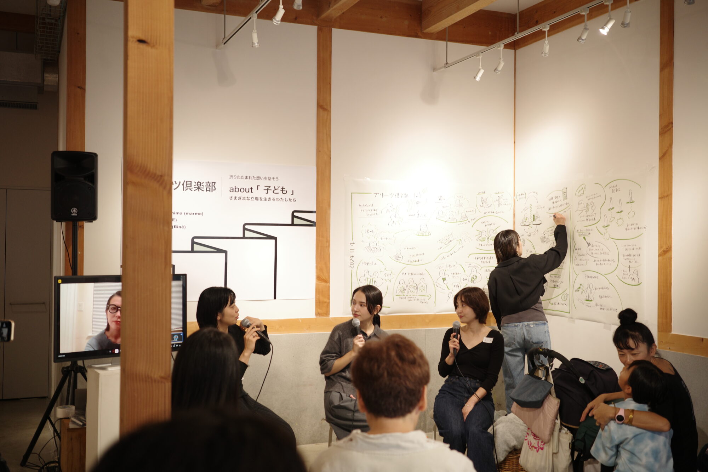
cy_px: 236
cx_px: 354
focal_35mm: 40
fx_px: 787
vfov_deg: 33.4
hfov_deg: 48.5
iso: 400
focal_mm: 26
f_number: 2.8
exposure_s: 1/40
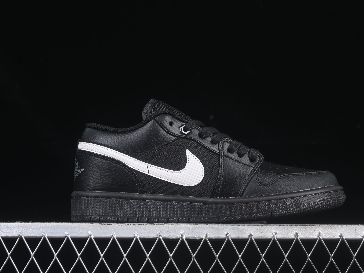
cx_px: 202
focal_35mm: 82
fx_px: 862
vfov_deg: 18.0
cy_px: 137
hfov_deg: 23.8
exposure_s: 1/50
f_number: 6.3
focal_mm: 50
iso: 160
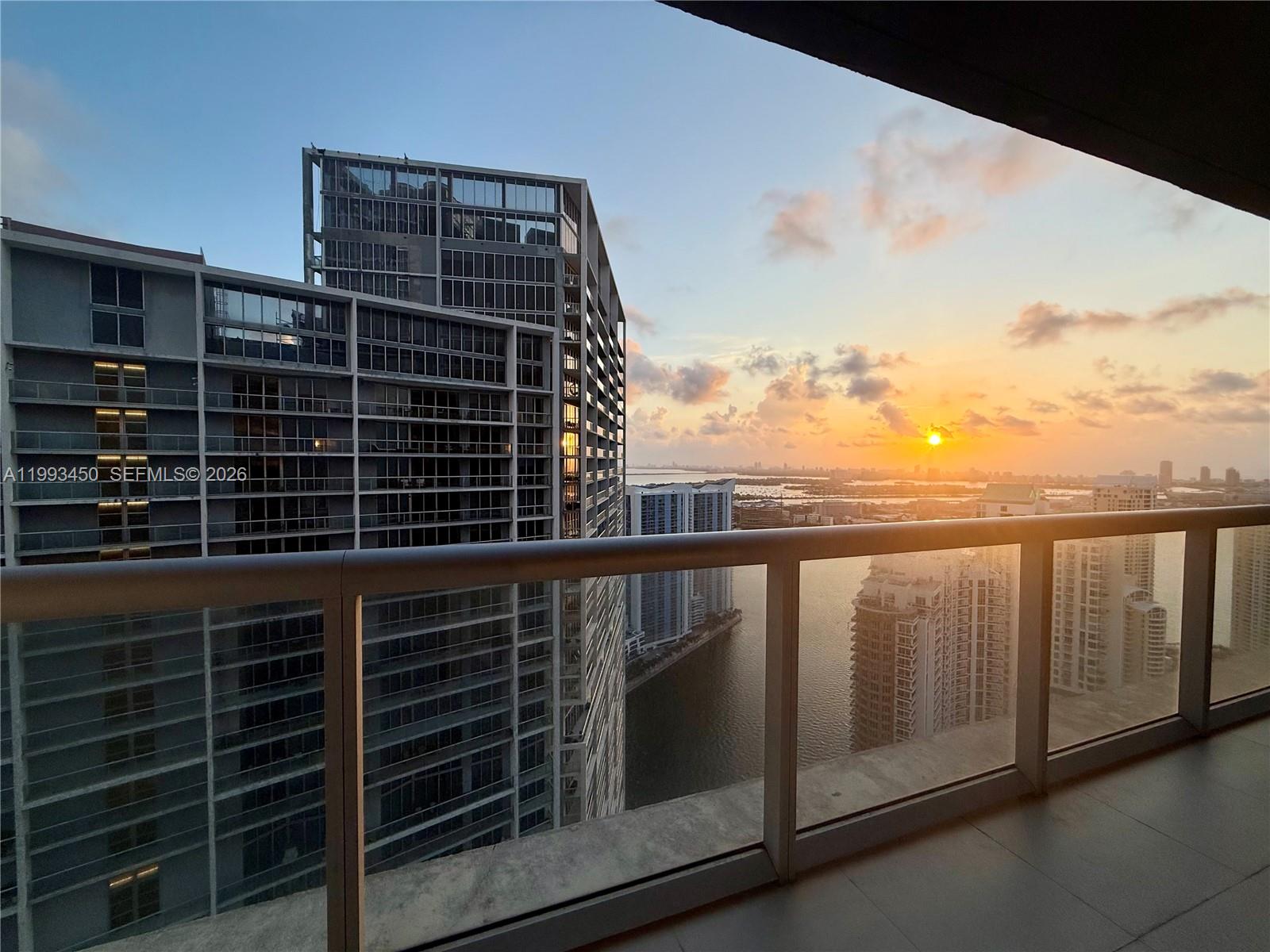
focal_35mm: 14
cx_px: 635
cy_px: 476
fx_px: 514
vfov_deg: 85.7
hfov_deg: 102.1
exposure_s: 1/928
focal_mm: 2.22
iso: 50
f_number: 2.2
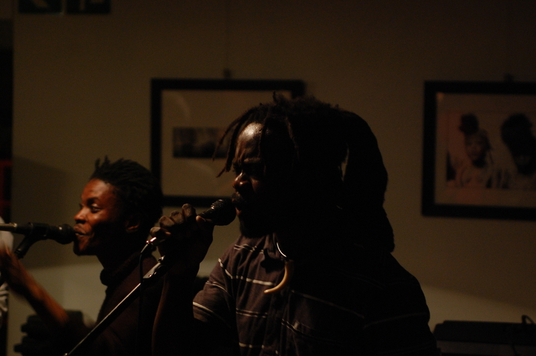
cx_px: 268
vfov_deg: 13.0
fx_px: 1562
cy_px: 178
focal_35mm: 105
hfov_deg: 19.5
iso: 800
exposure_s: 1/25
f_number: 2.8
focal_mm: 70
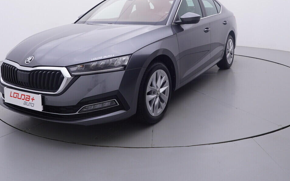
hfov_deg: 55.6
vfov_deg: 35.4
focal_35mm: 35
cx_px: 156
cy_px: 38
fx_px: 275
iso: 200
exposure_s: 1/80
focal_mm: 15
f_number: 5
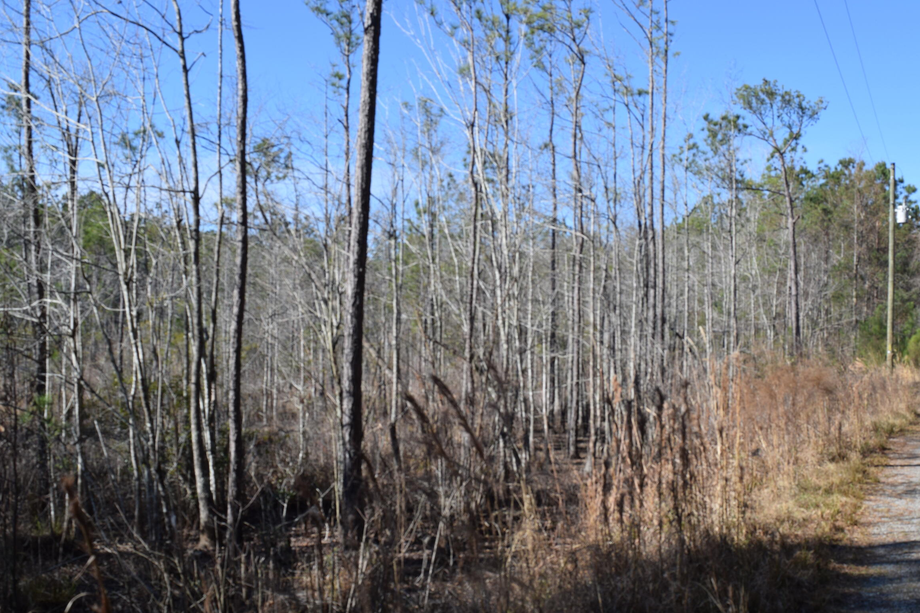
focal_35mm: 39
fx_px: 996
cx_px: 525
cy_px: 358
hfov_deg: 49.4
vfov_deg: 34.1
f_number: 9
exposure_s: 1/320
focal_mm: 20
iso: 200
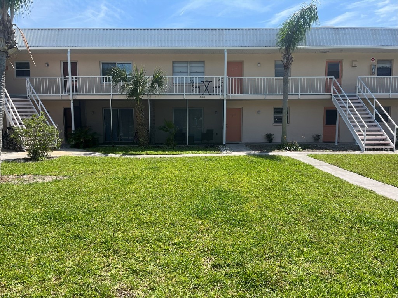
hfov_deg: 67.3
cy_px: 149
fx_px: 299
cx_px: 199
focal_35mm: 26
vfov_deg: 53.1
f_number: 1.6
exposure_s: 1/2571
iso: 50
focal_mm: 5.1
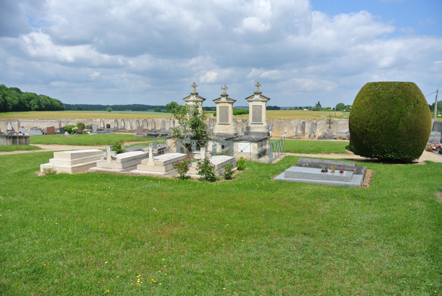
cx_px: 221
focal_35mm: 27
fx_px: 332
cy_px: 148
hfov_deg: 67.3
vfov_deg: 48.0
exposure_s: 1/800
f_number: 5
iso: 100
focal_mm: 10
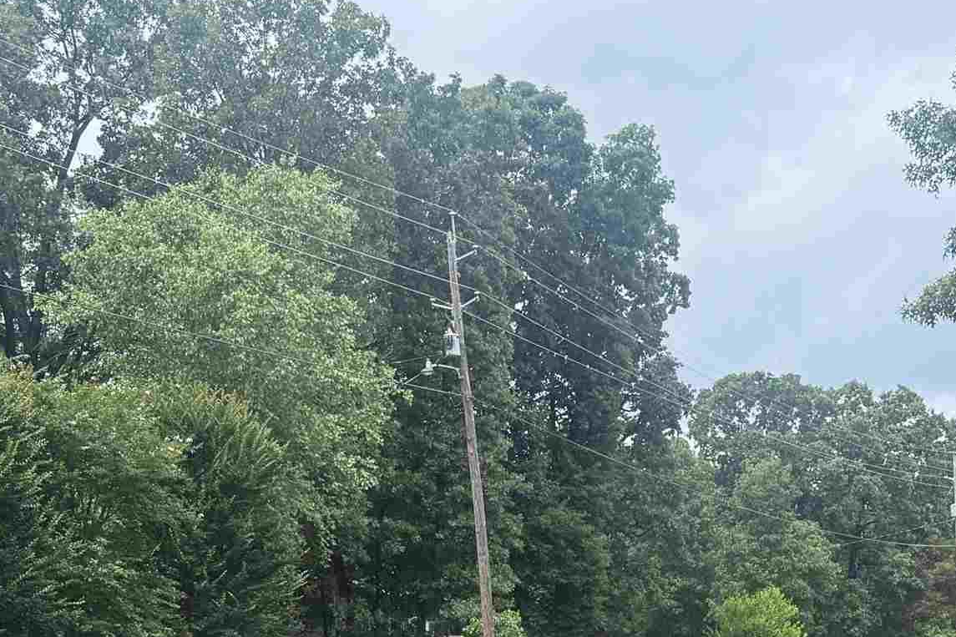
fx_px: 1779
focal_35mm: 67
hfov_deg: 29.4
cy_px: 751
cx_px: 755
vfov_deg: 19.2
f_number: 1.78
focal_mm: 6.76
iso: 100
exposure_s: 1/1812
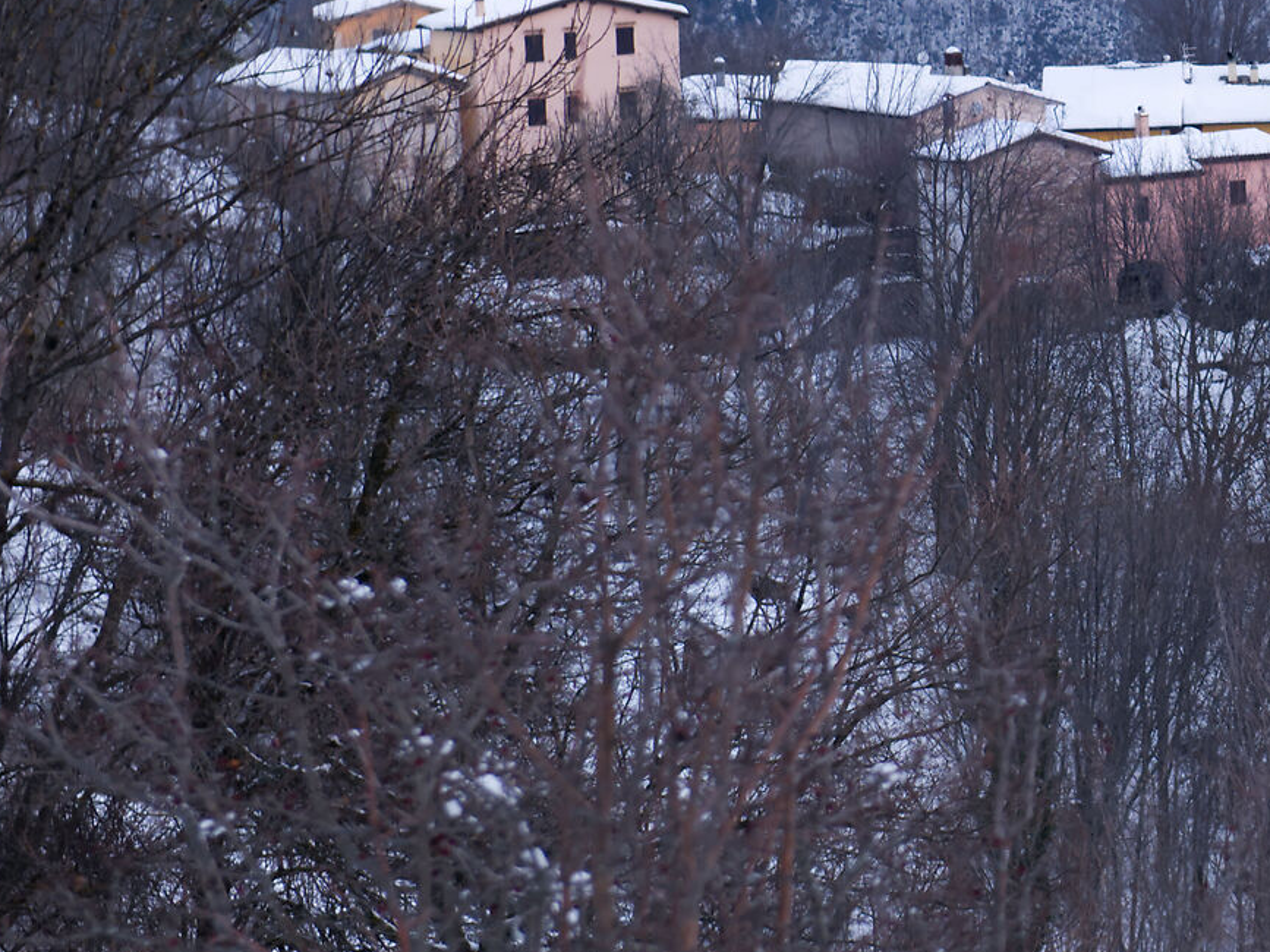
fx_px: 6053
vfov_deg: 8.9
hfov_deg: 11.7
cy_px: 1
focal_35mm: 165
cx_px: 1583
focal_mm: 62
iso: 500
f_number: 5
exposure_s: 1/250
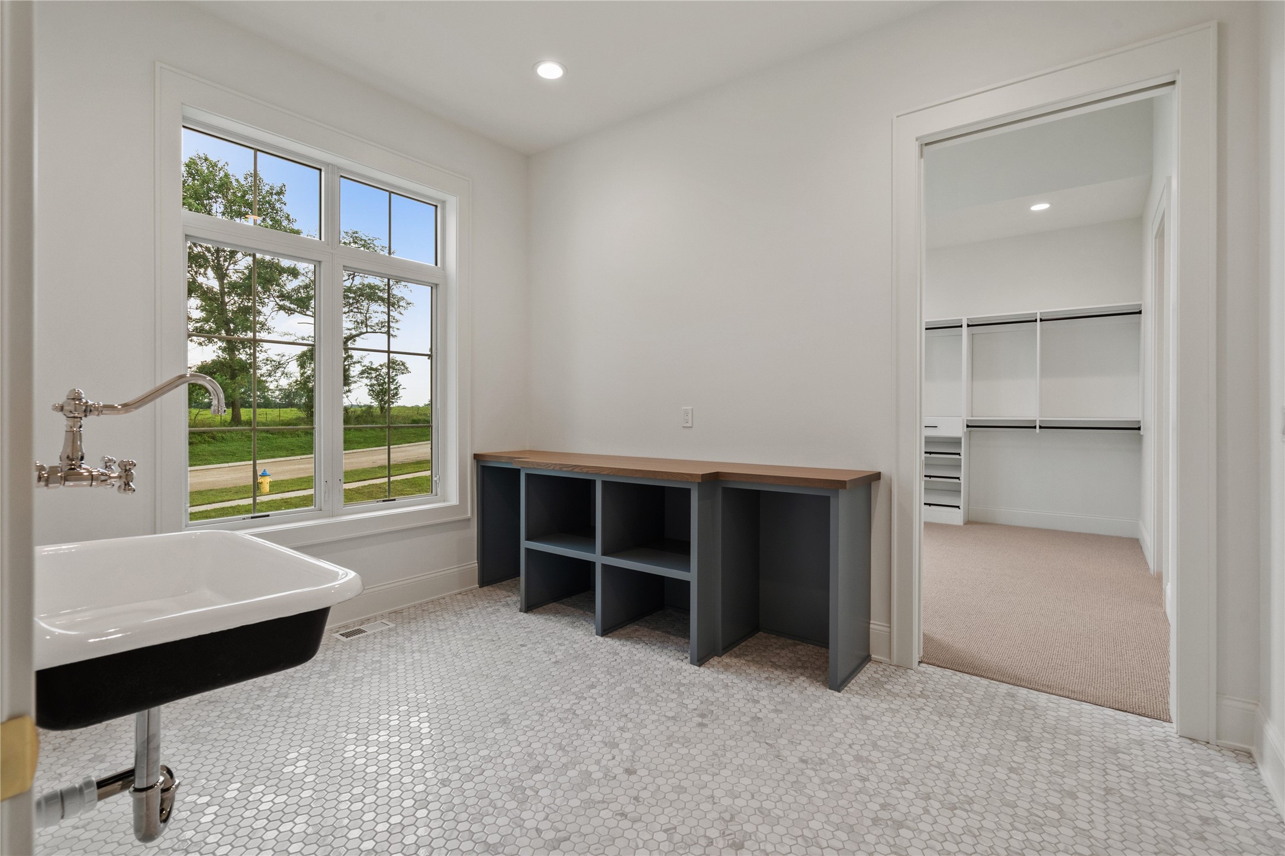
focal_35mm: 16
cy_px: 428
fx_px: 571
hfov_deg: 96.7
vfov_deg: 73.7
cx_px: 642
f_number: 9
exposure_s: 1/30
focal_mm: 16
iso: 800
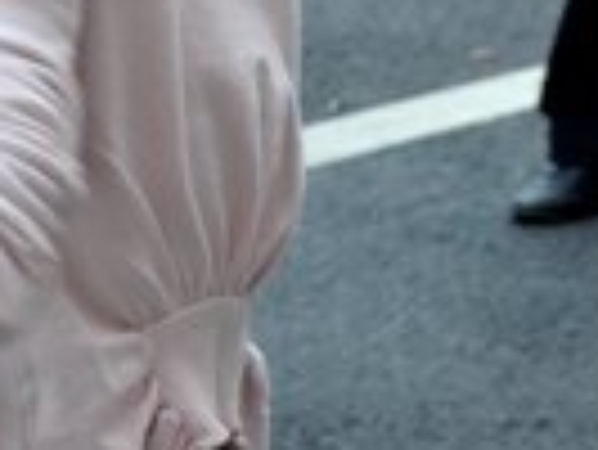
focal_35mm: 300
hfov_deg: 6.4
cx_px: -647
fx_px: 5187
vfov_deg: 4.9
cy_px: -423
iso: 200
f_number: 5.3
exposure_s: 1/60
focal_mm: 46
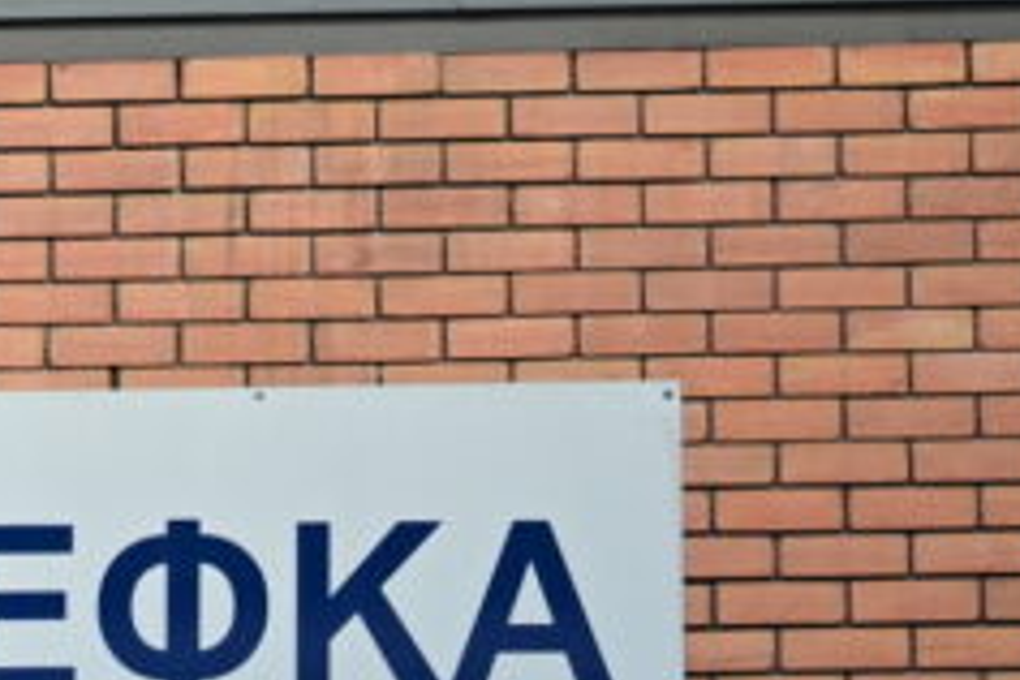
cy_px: 547
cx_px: 77
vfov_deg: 4.9
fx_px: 7904
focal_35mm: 279
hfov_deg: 7.4
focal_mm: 37
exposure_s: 1/500
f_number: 4
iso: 640
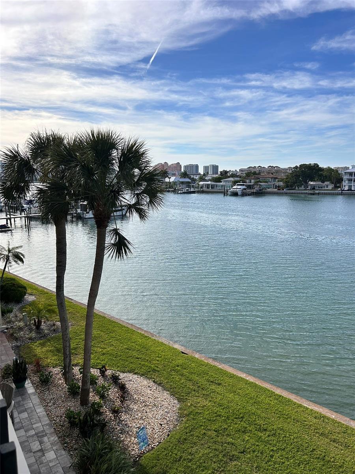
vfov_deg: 67.3
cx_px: 178
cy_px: 237
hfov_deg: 53.1
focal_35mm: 26
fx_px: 356
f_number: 1.5
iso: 50
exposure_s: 1/5587
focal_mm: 5.7
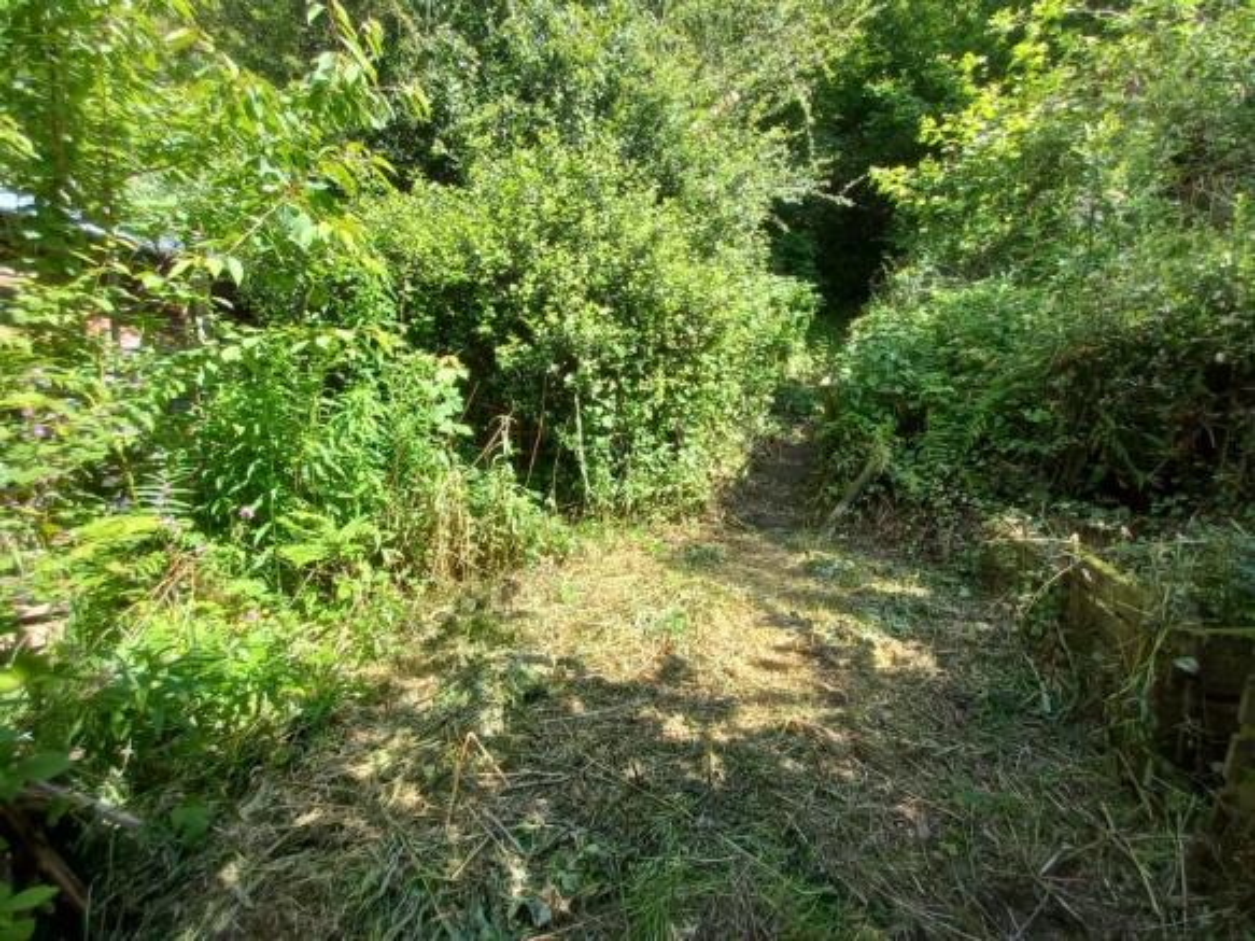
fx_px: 471
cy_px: 470
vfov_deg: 89.9
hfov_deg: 106.2
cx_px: 628
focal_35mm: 13
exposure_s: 1/169
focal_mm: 1.13
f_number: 2.2
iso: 40
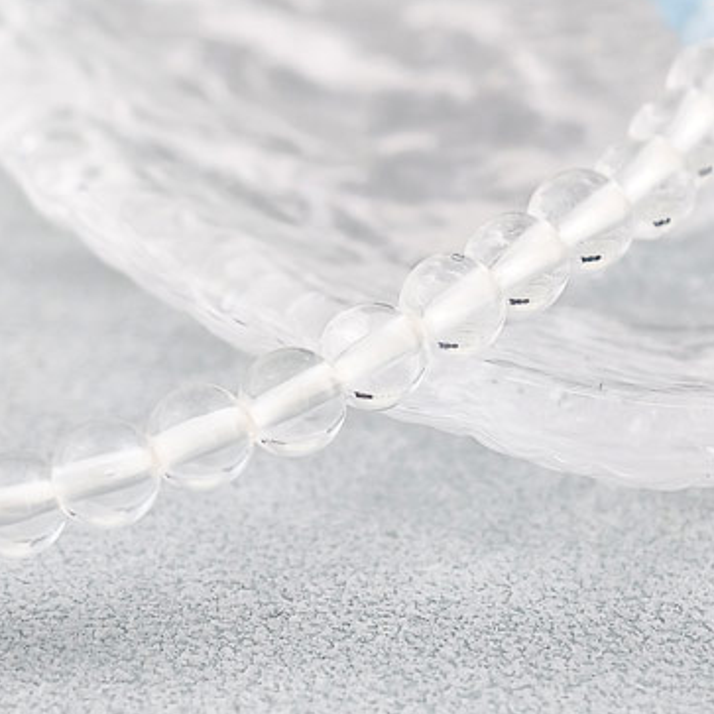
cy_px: 70
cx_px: 61
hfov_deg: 7.3
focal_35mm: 239
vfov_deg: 7.3
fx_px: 5577
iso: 125
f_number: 2.67
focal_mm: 22.48
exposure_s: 1/160
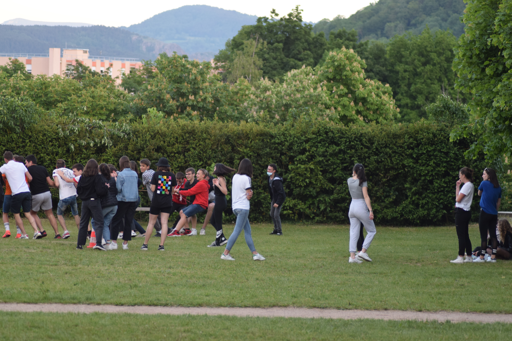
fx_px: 2880
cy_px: 170
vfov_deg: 6.8
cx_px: 256
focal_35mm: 202
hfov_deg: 10.2
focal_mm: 135
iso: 640
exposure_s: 1/250
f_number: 4.2
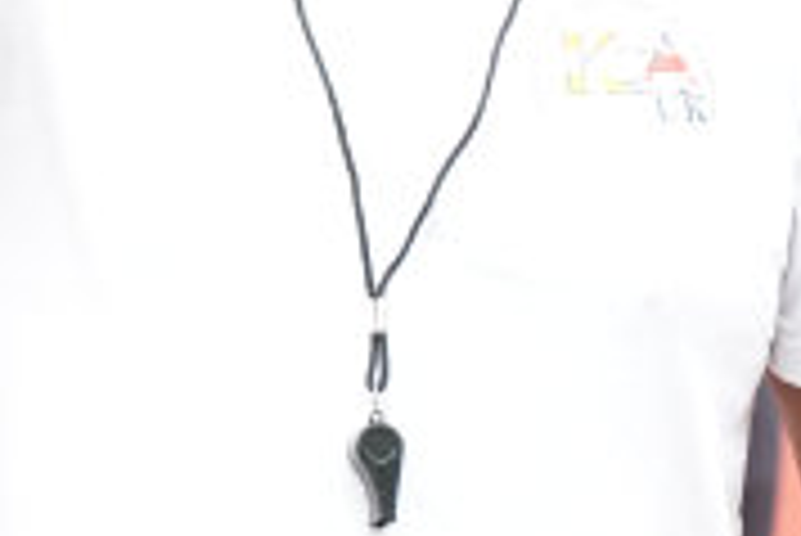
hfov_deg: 5.0
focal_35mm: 402
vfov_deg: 3.4
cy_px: -97
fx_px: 8952
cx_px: -1125
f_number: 2.8
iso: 400
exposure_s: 1/400
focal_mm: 70
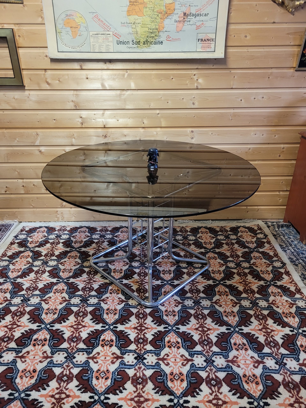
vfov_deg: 67.3
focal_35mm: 26
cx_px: 153
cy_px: 204
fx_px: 306
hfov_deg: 53.1
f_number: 1.8
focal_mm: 5.4
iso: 320
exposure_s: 1/50
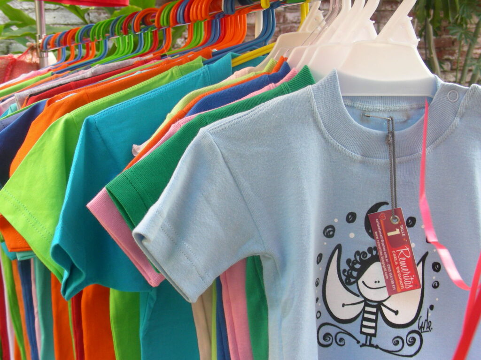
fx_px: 667
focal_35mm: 48
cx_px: 240
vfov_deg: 30.3
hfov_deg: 39.7
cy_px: 180
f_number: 3.5
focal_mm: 8
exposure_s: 1/41.2
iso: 50
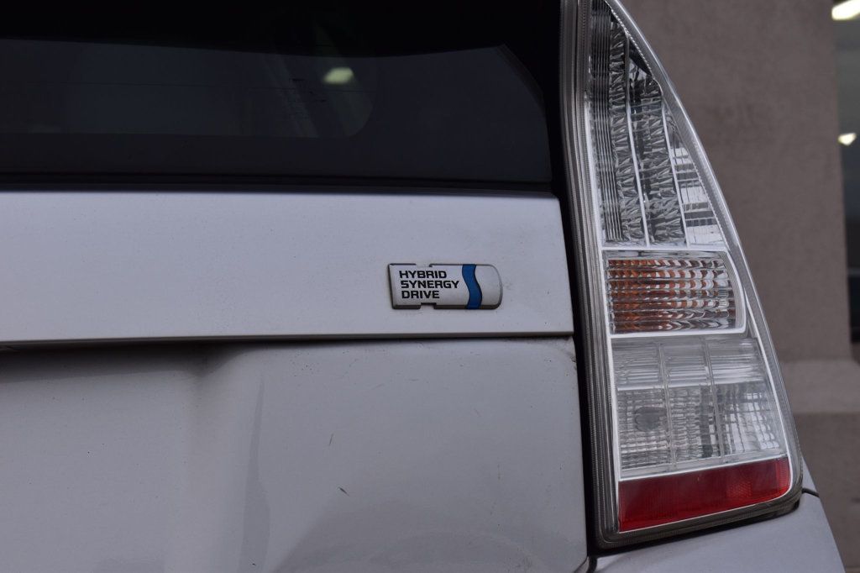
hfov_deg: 24.6
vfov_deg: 16.5
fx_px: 1970
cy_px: 286
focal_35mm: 82
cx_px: 430
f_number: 10
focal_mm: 55
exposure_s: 1/200
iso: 400
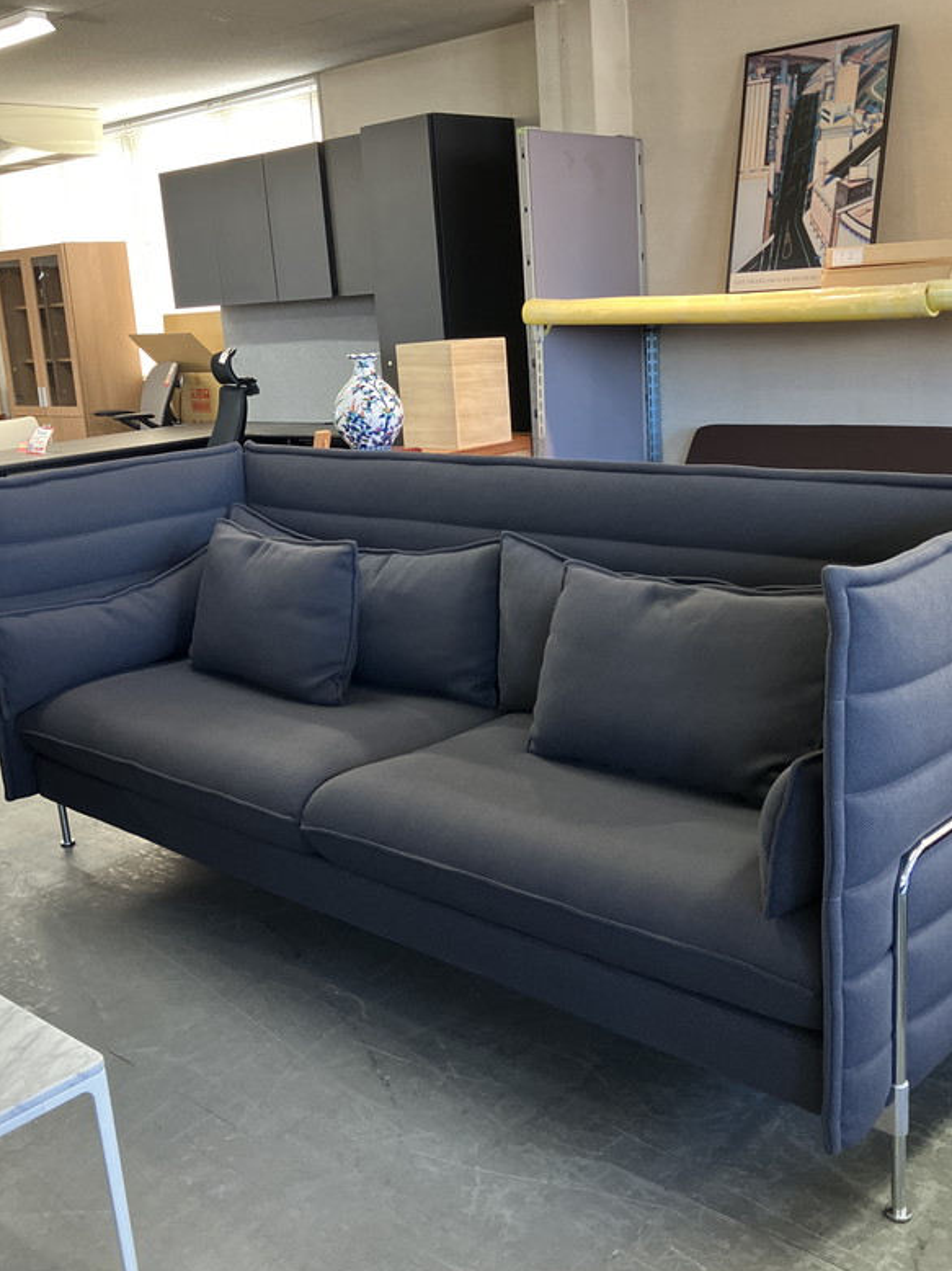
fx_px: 1321
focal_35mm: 36
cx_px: 506
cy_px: 642
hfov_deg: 39.6
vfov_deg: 51.4
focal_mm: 3.99
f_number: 1.8
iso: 125
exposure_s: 1/60
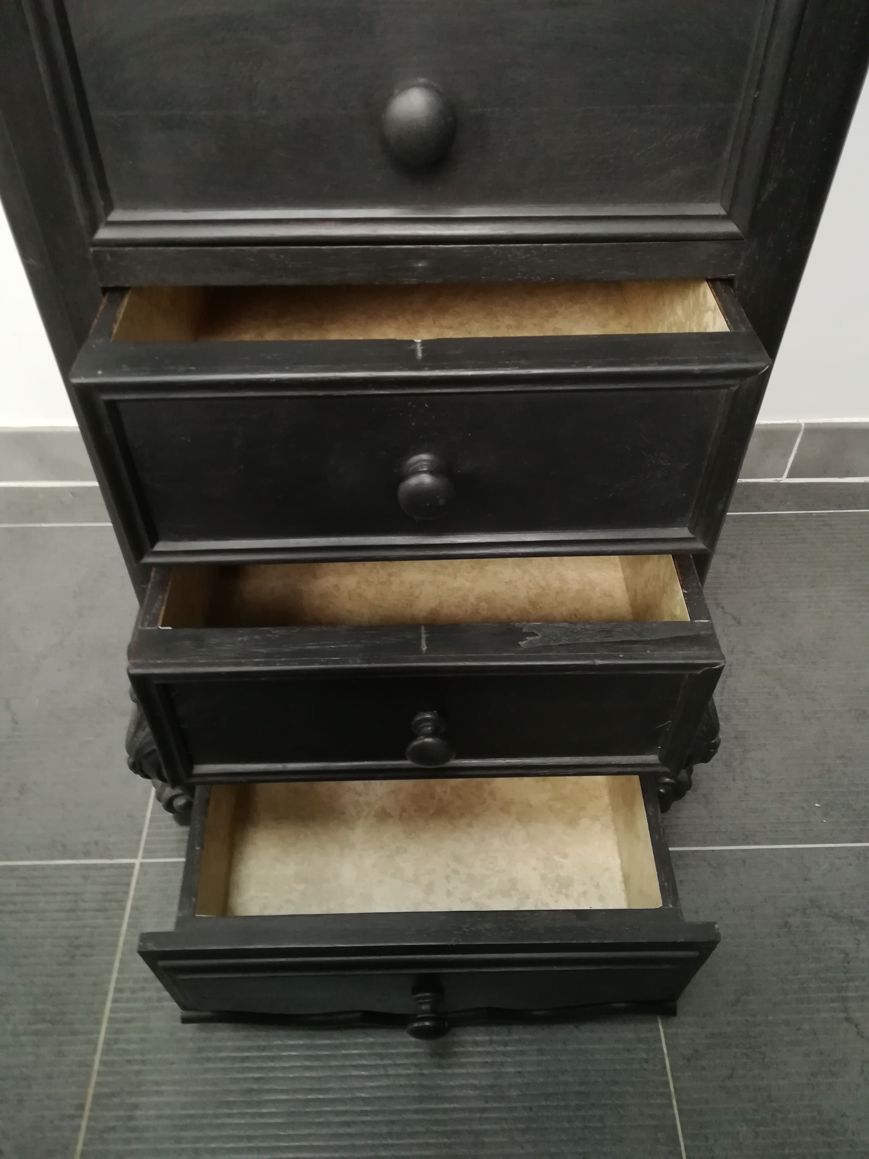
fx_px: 870
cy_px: 580
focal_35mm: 26
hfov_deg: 53.1
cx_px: 434
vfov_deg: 67.3
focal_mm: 3.83
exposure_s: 1/25
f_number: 2.2
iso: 400
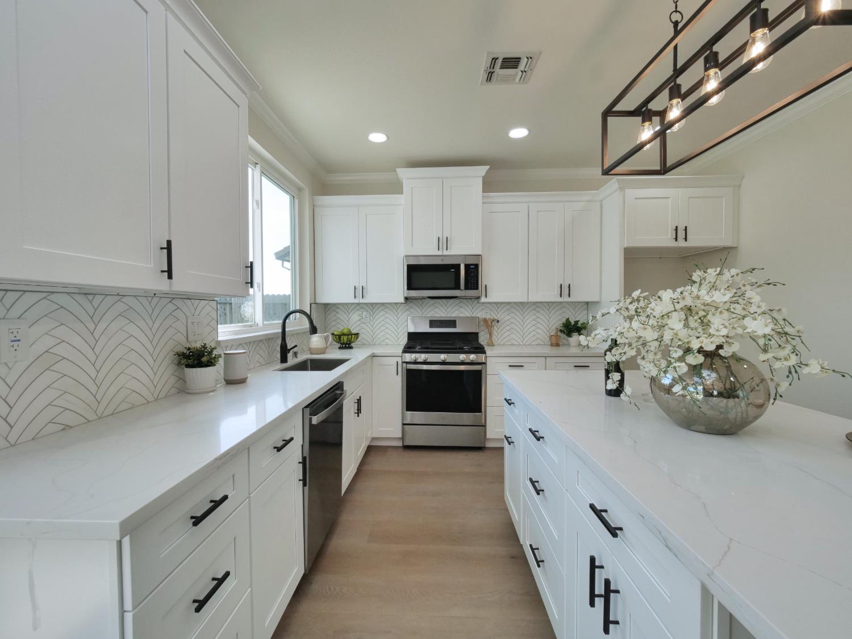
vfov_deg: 85.7
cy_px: 320
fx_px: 345
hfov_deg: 102.1
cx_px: 426
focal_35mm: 14
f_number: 9
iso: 800
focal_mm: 7
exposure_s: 1/160
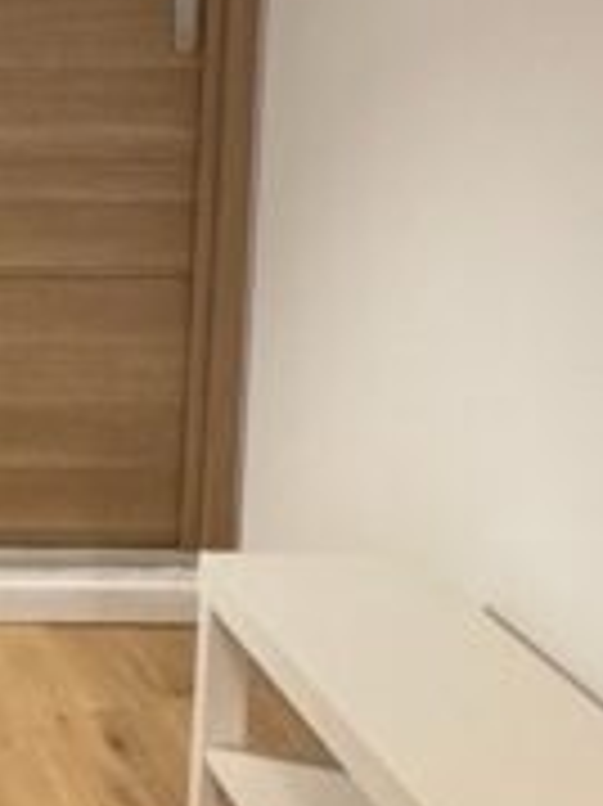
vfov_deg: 24.2
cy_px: 216
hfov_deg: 15.6
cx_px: -508
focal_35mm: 80
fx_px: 1860
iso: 320
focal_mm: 2.22
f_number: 2.2
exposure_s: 1/50
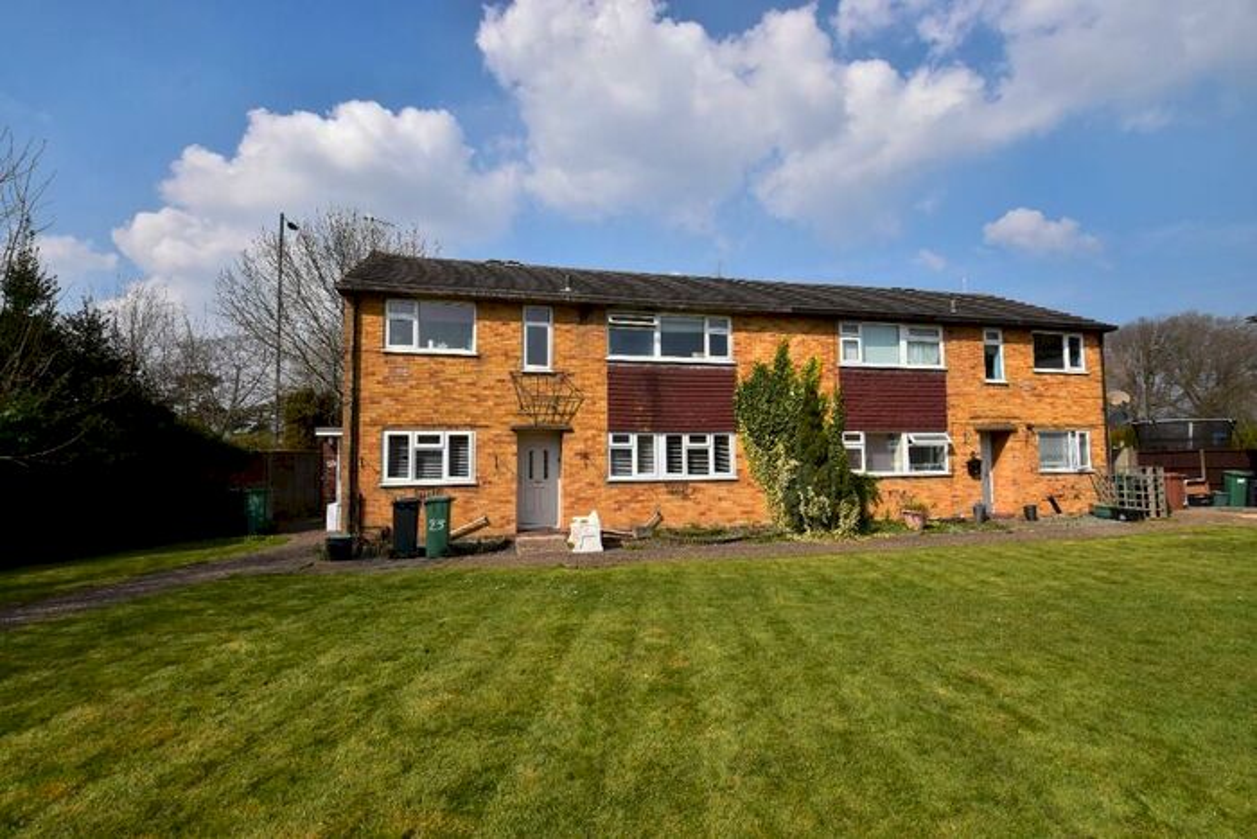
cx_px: 628
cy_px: 420
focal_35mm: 15
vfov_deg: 77.4
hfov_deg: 100.4
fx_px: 524
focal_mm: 10
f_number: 11
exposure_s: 1/500
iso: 400
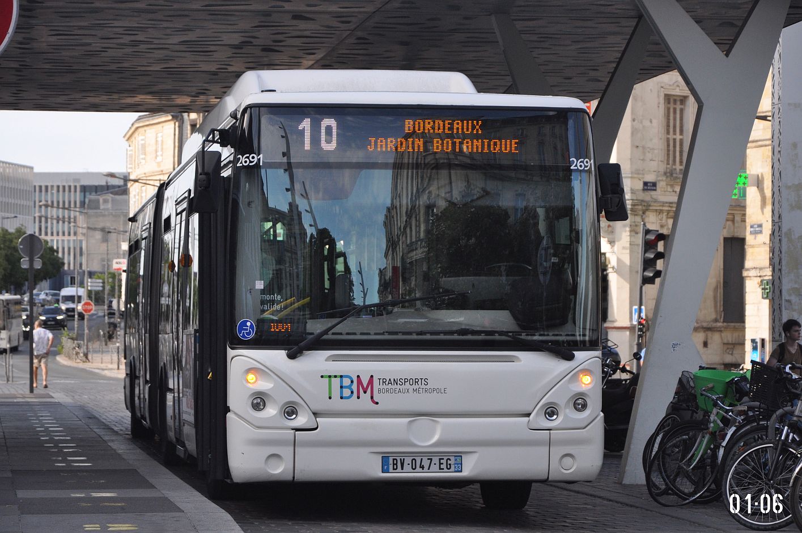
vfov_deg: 11.4
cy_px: 266
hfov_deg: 17.1
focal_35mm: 120
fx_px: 2670
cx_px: 401
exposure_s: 1/1000
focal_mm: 80
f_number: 5.3
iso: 720
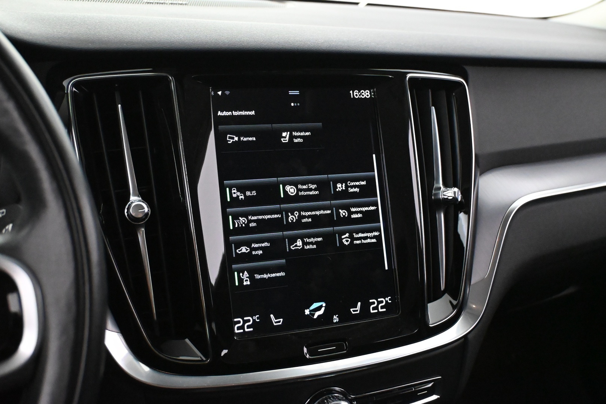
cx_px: 303
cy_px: 202
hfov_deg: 45.0
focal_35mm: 44
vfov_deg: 30.8
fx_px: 732
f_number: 4.8
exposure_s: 1/60
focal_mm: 29
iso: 9000
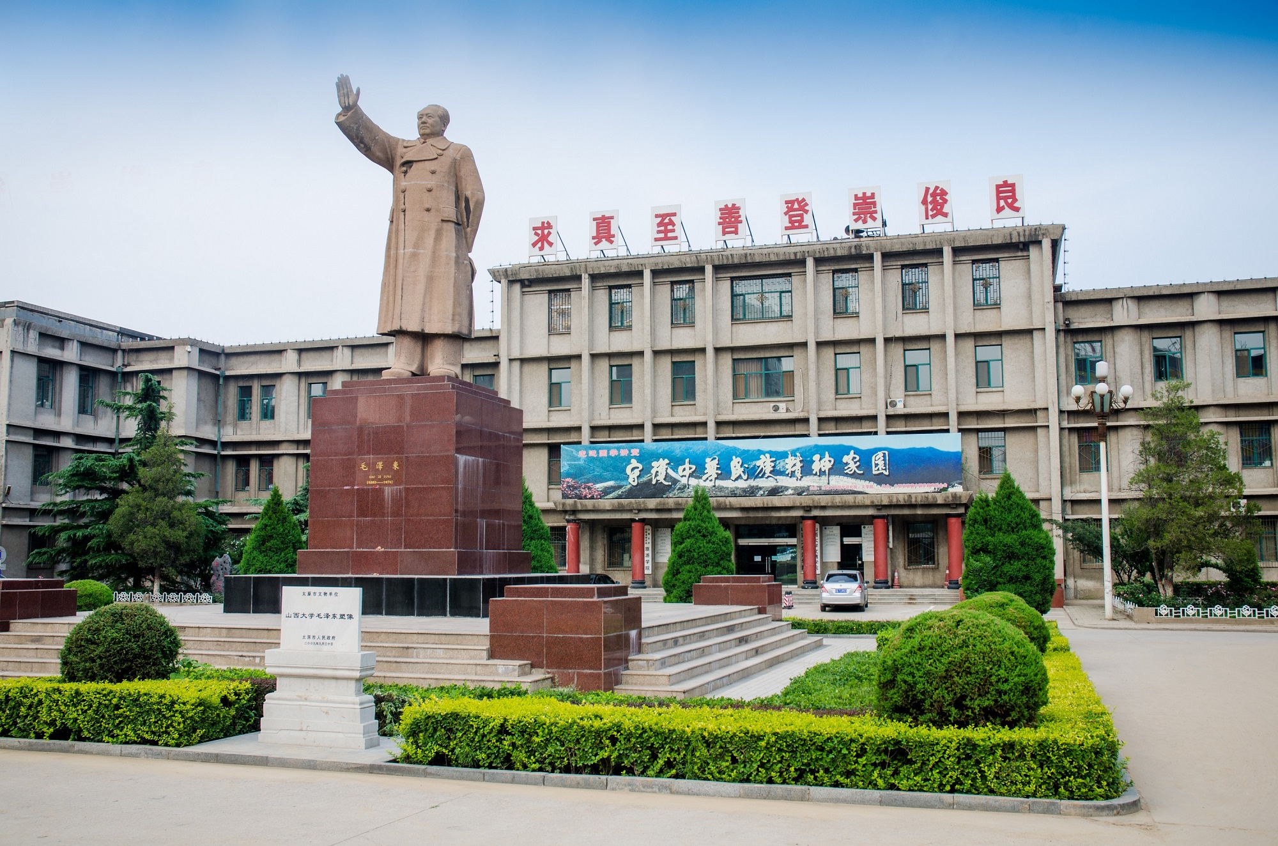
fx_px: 1169
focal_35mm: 33
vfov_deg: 39.8
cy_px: 423
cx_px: 639
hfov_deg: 57.3
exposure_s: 1/60
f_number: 8
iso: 100
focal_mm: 22
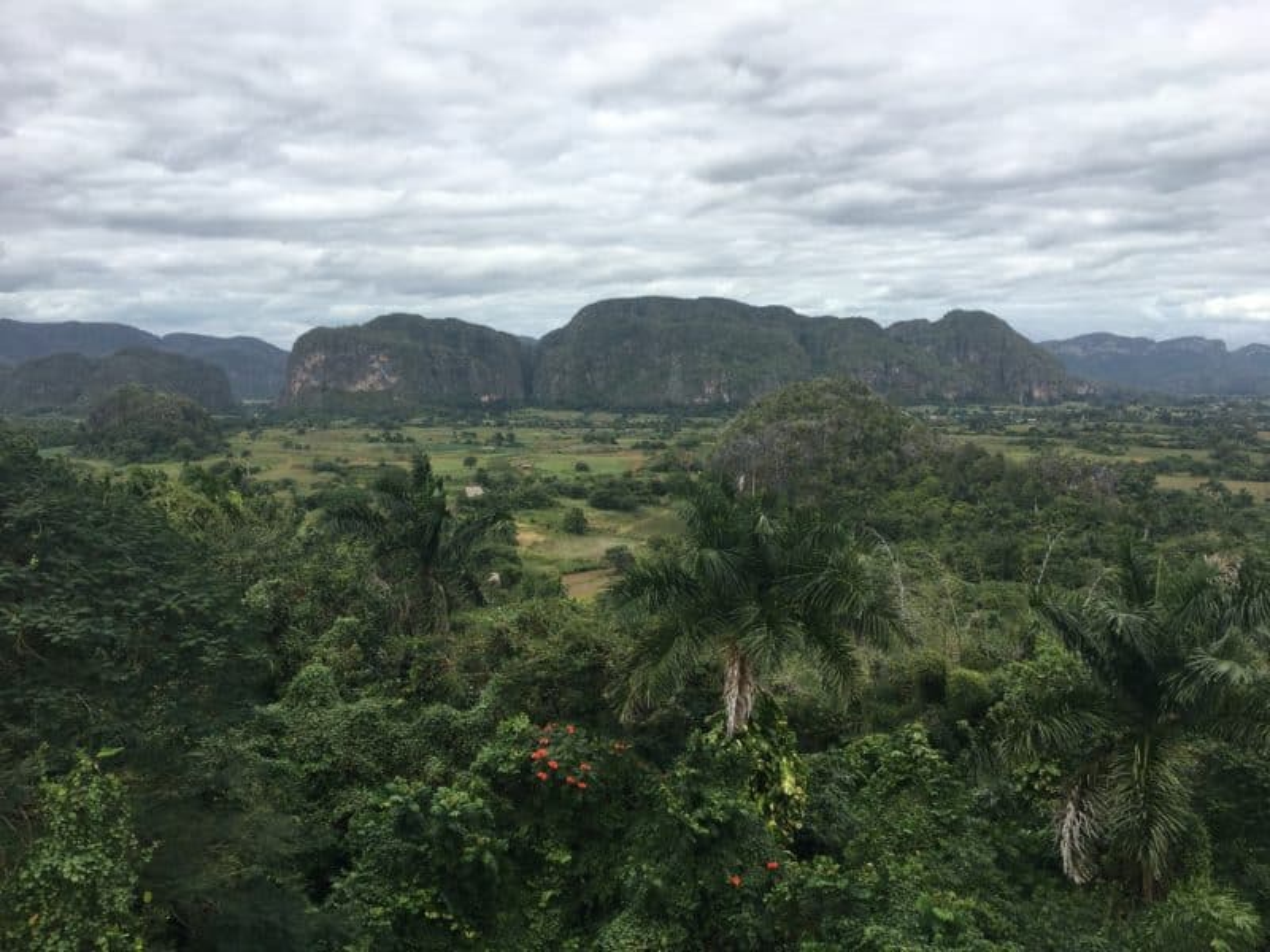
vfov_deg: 48.2
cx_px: 635
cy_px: 476
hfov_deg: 61.7
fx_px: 1064
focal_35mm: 29
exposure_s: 1/818
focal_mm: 4.15
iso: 25
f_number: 2.2
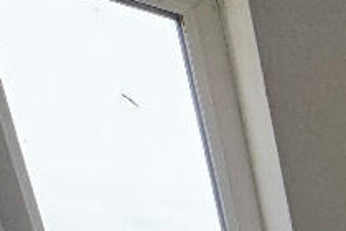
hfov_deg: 15.8
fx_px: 682
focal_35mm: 71
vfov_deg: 12.9
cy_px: 601
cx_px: 806
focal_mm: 2.22
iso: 100
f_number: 2.2
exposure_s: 1/99
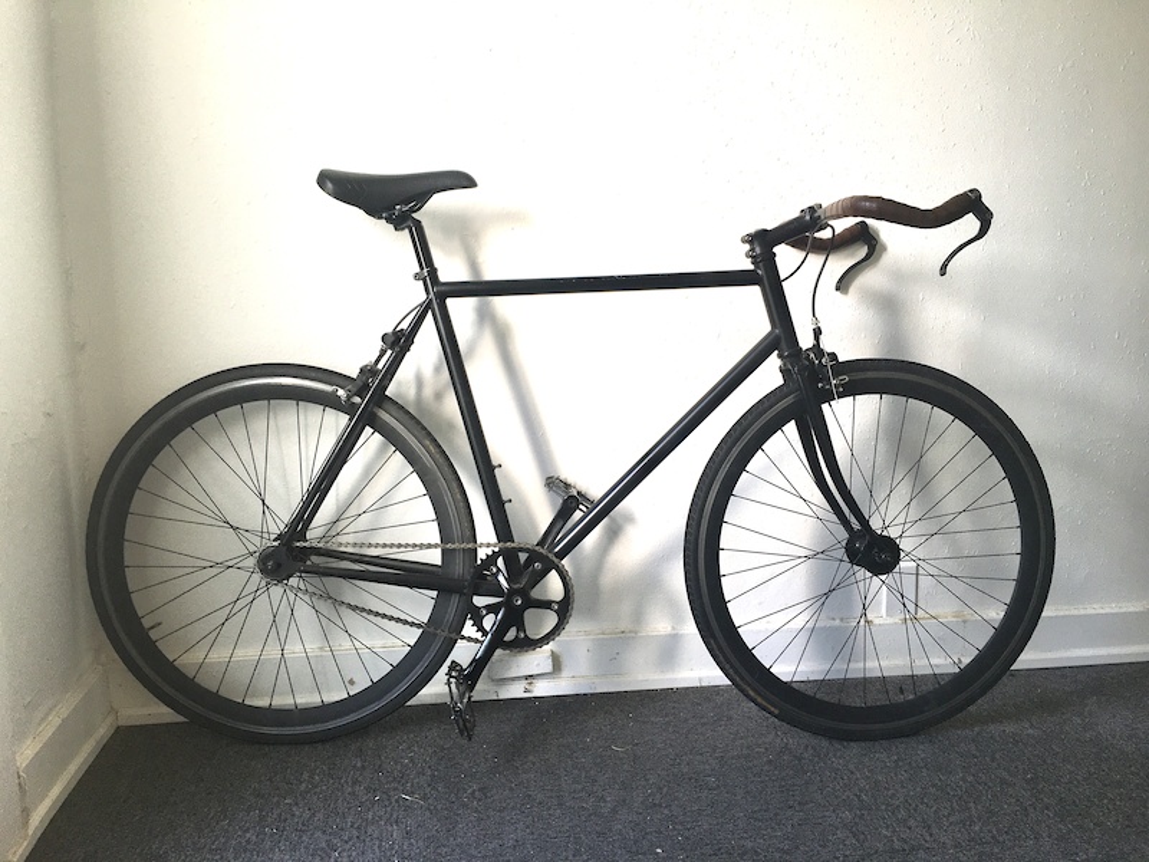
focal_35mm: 29
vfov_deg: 48.2
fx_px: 963
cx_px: 574
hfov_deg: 61.7
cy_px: 431
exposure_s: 1/60
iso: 32
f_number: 2.2
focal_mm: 4.15
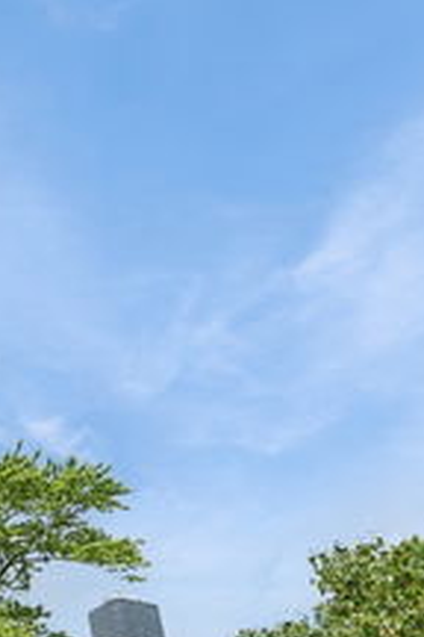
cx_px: -259
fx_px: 707
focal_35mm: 40
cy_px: 463
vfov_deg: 47.0
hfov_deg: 23.9
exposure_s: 1/1250
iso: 320
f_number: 8
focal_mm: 18
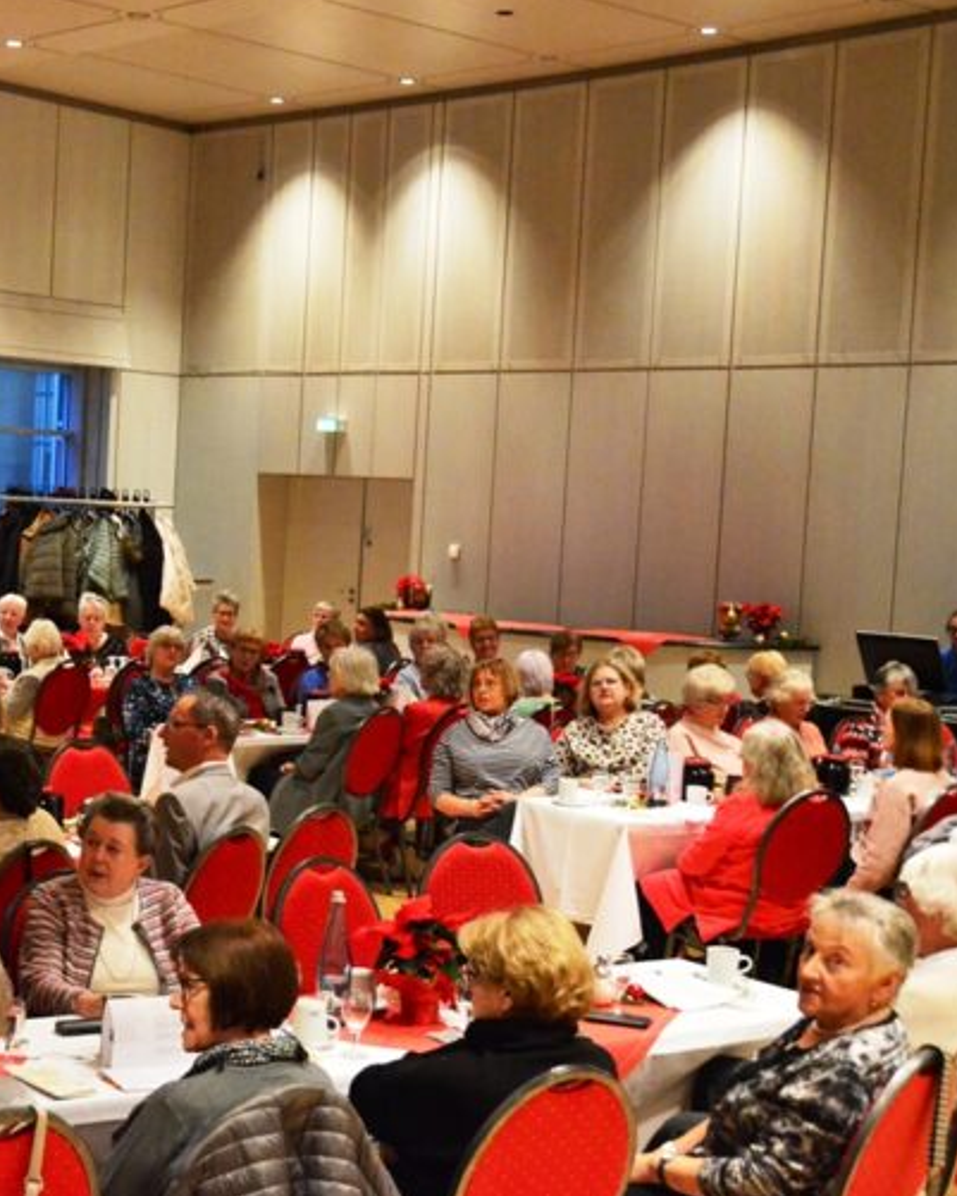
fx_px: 1982
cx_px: 55
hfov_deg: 26.1
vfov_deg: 33.6
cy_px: 598
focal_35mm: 56
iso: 6400
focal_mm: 26
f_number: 5
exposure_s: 1/100
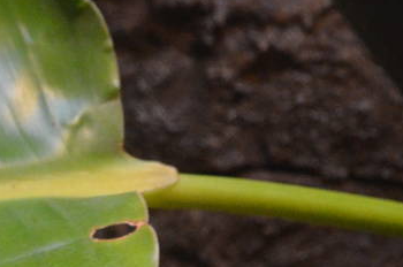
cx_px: -298
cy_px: 283
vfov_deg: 3.6
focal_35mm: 377
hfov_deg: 5.4
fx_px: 4216
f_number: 5.6
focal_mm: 55
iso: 2500
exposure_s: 1/30
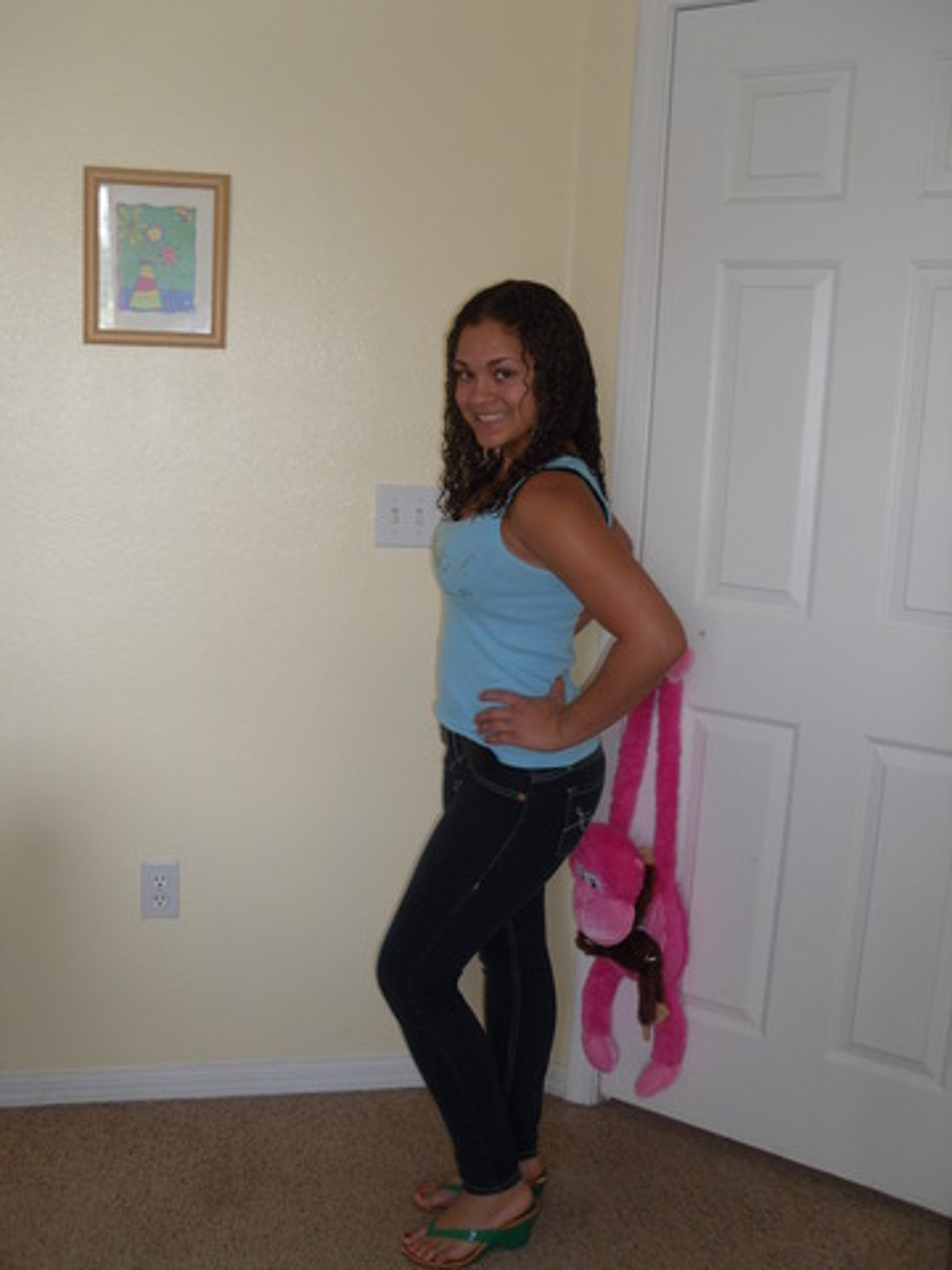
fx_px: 1247
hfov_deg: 41.8
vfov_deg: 54.0
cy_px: 635
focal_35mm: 34
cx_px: 476
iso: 80
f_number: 2.8
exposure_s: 1/45
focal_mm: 6
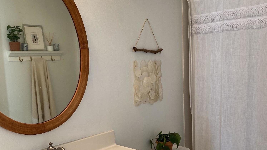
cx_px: 134
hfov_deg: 52.8
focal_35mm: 38
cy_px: 112
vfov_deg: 30.7
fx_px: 269
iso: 64
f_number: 1.8
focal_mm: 4.25
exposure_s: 1/60
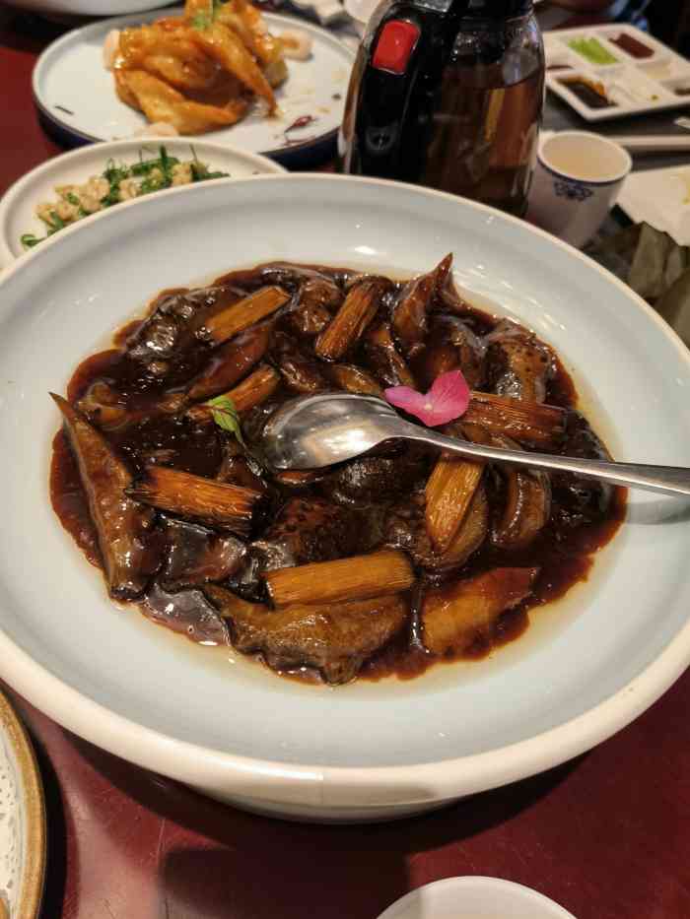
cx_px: 345
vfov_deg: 65.3
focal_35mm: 27
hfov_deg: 51.4
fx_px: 717
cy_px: 460
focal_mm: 6.67
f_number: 1.9
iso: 160
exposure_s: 1/100
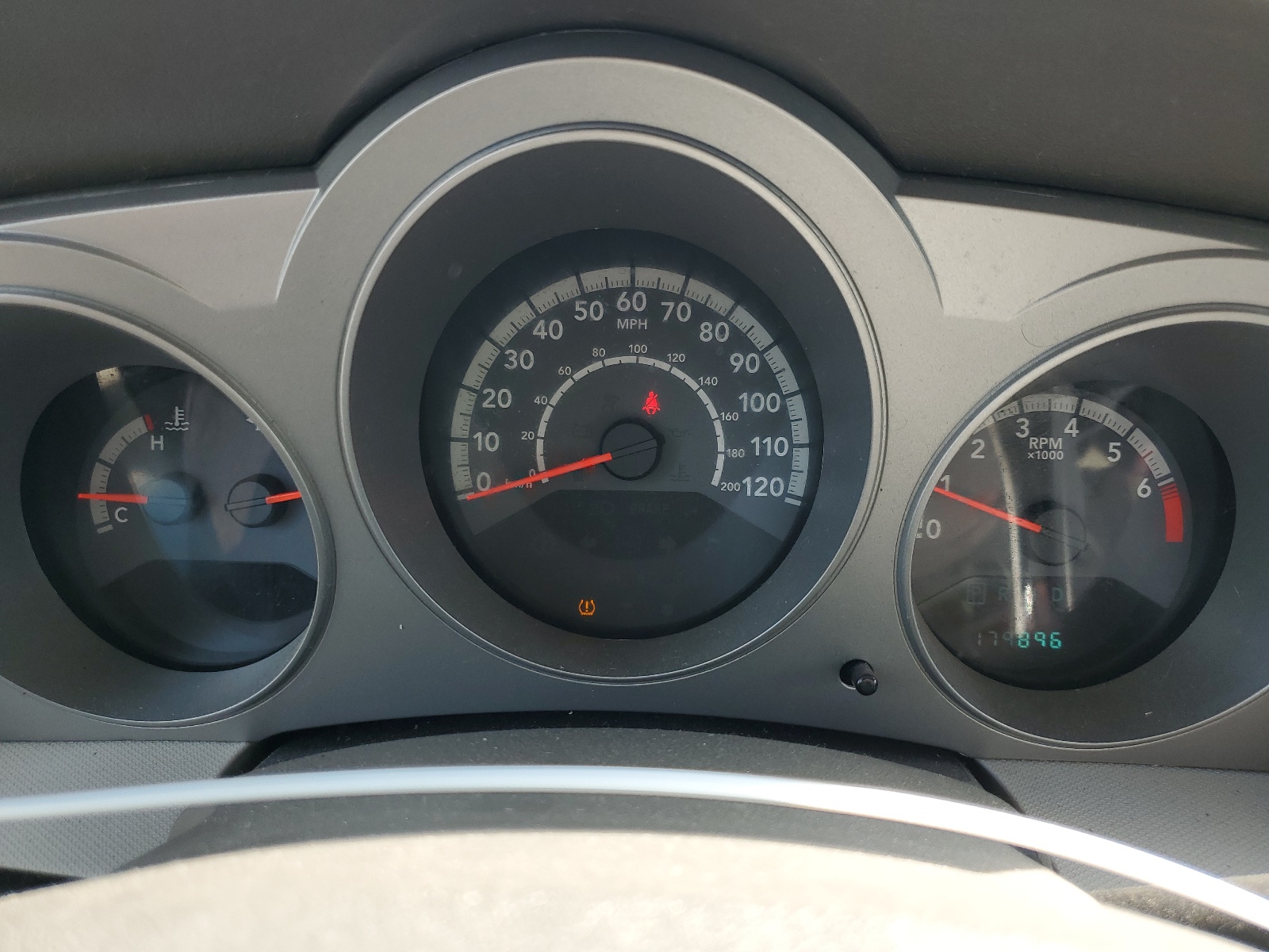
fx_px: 953
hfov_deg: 67.3
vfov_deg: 53.1
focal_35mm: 26
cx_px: 634
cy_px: 476
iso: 50
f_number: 1.5
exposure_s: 1/263
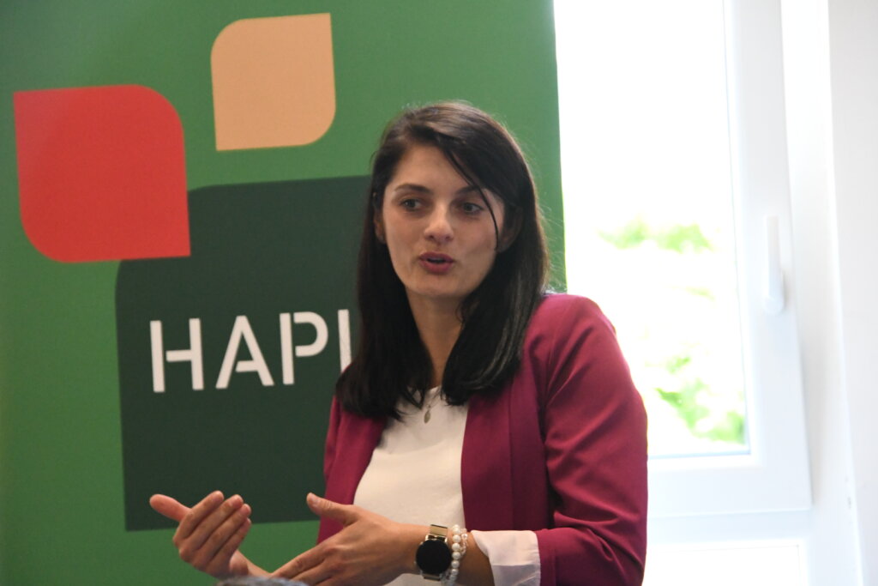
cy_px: 293
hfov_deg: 10.2
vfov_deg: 6.8
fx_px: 4927
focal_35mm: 202
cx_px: 439
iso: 8000
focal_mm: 135
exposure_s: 1/400
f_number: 5.6
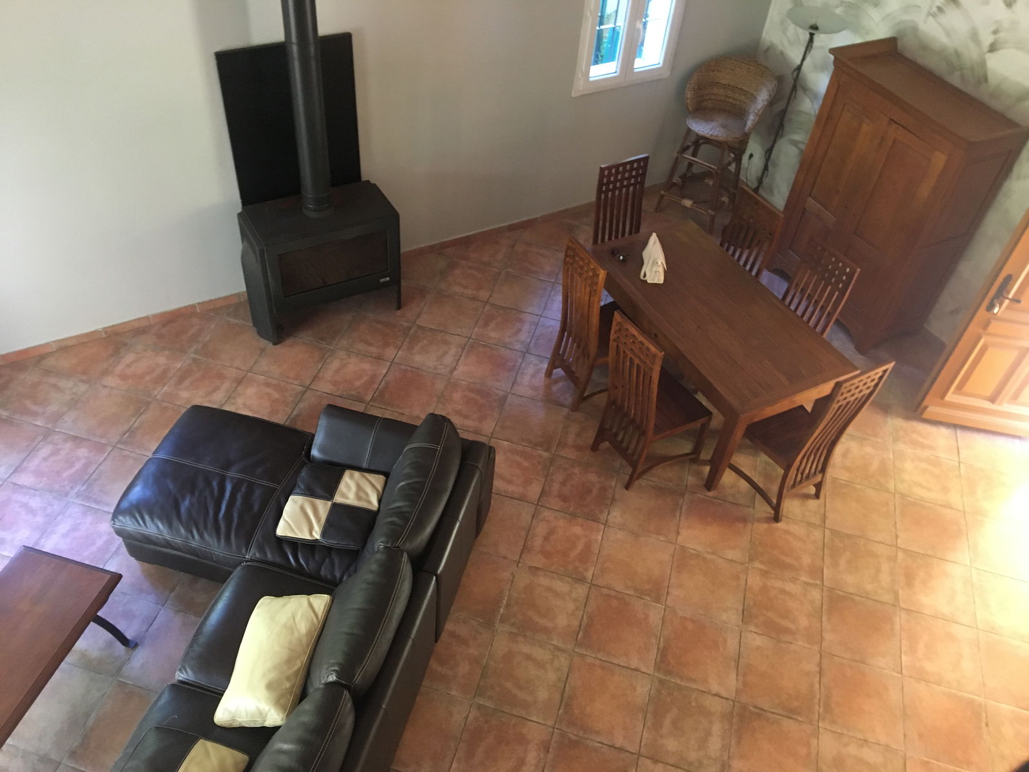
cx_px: 514
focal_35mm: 29
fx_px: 862
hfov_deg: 61.7
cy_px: 386
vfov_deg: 48.2
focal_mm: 4.15
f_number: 2.2
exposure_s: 1/17
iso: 200
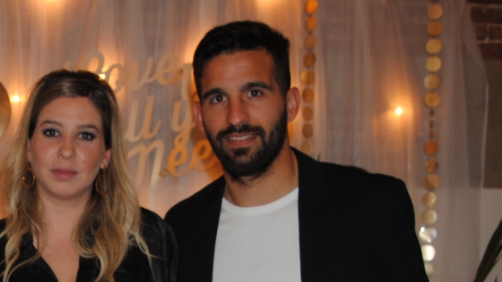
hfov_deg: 25.6
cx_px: -19
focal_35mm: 78
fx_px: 1038
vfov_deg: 14.9
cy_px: 348
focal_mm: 18
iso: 200
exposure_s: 1/60
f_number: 3.5
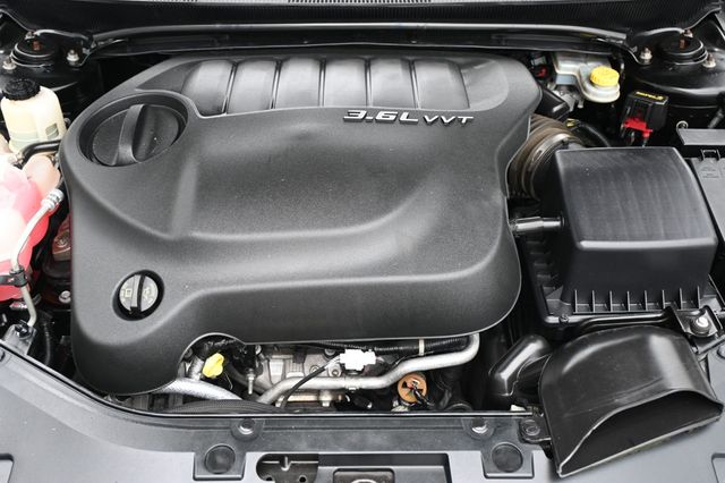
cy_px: 242
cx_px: 362
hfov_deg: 53.2
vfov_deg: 36.8
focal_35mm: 36
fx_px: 725
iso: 640
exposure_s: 1/125
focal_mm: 24
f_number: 4.2
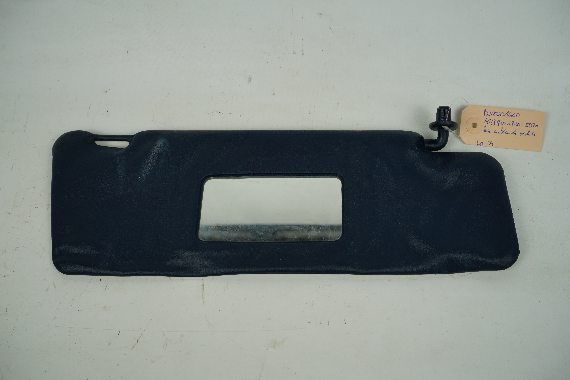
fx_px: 554
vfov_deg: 37.9
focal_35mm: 35
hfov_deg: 54.4
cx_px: 285
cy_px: 190
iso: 200
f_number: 9
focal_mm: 35
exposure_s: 1/200
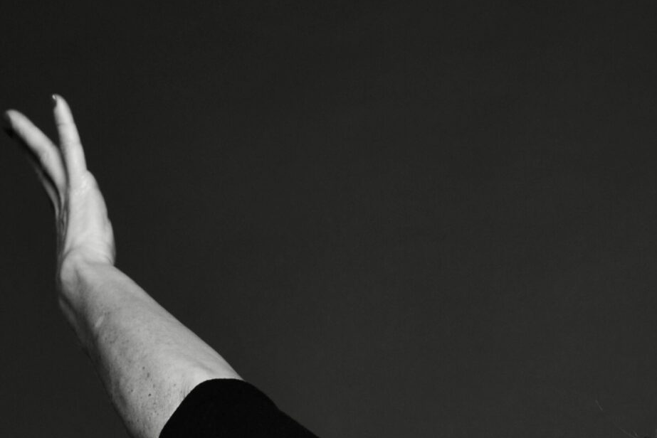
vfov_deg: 7.4
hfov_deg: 11.1
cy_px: 523
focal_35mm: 183
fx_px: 3341
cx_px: 655
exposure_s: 1/125
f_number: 5.6
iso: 100
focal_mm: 44
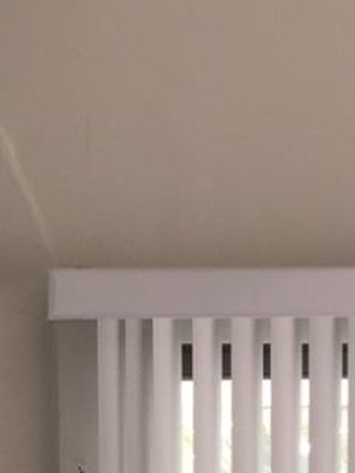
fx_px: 2475
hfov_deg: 8.0
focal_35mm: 181
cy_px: 1039
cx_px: -228
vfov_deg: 9.9
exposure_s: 1/44
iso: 32
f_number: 2.2
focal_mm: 4.15
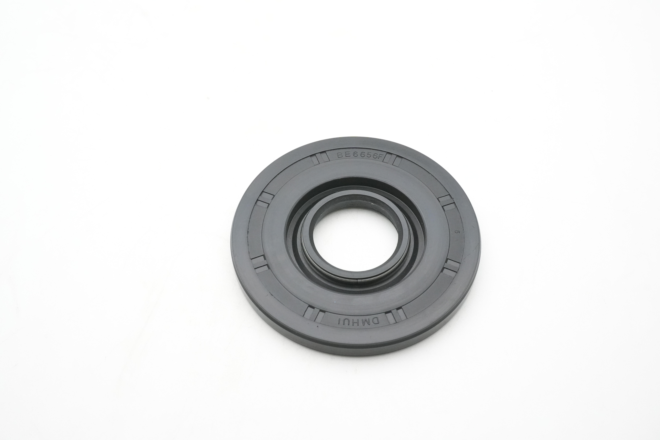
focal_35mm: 46
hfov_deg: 42.3
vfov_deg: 28.9
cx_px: 330
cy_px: 220
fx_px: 852
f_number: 11
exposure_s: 1/160
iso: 3200
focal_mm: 31
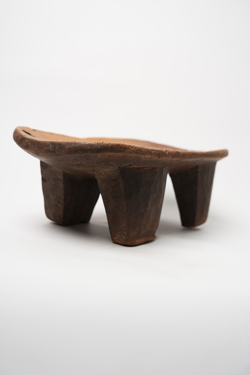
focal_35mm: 37
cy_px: 188
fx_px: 385
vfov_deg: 51.9
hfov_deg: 35.9
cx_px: 125
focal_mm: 37
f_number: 4
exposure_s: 1/100
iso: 320
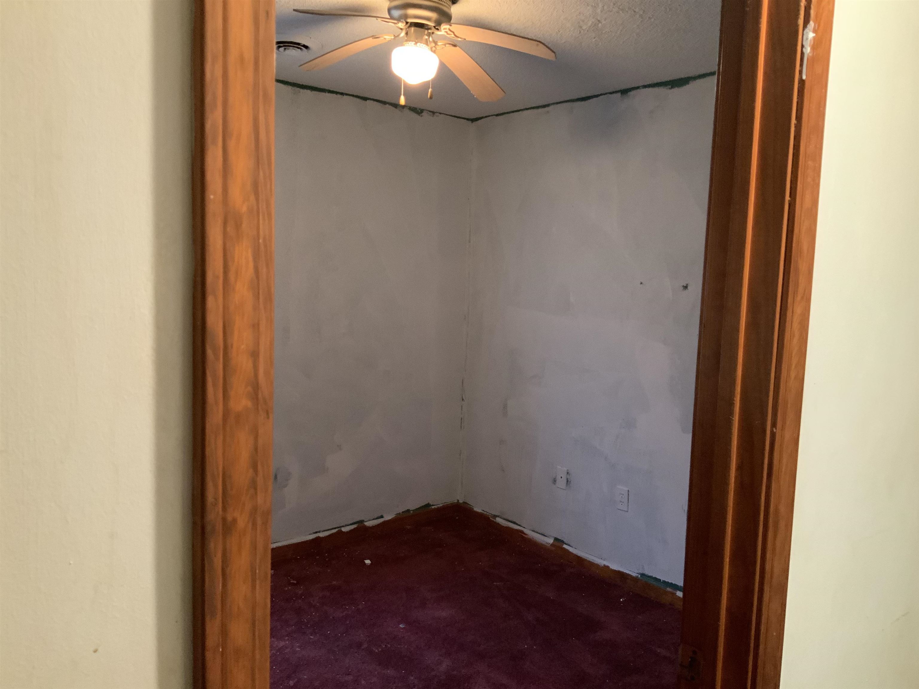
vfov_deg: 48.2
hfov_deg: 61.7
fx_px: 770
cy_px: 344
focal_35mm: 29
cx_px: 460
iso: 320
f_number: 1.8
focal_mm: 3
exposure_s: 1/40
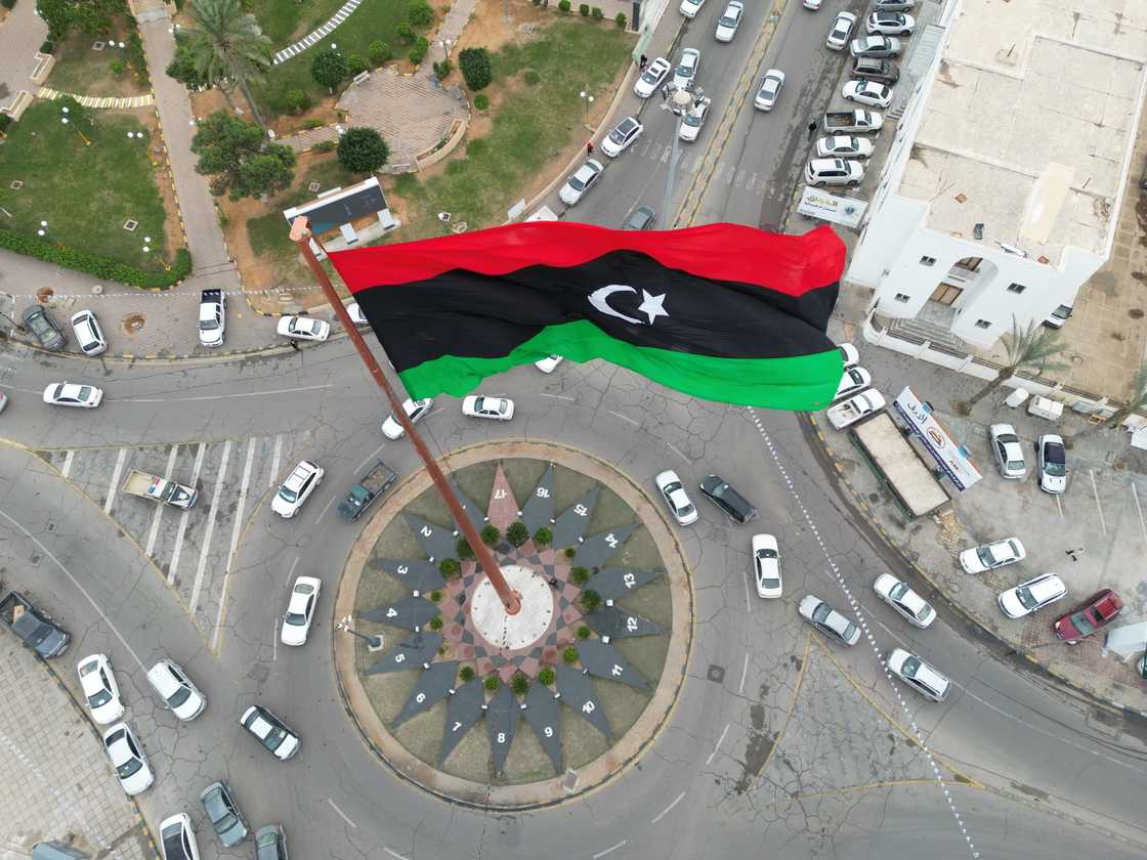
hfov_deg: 71.6
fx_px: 795
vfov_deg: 56.8
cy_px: 430
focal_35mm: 24
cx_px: 574
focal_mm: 6.72
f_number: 1.7
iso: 130
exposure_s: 1/800
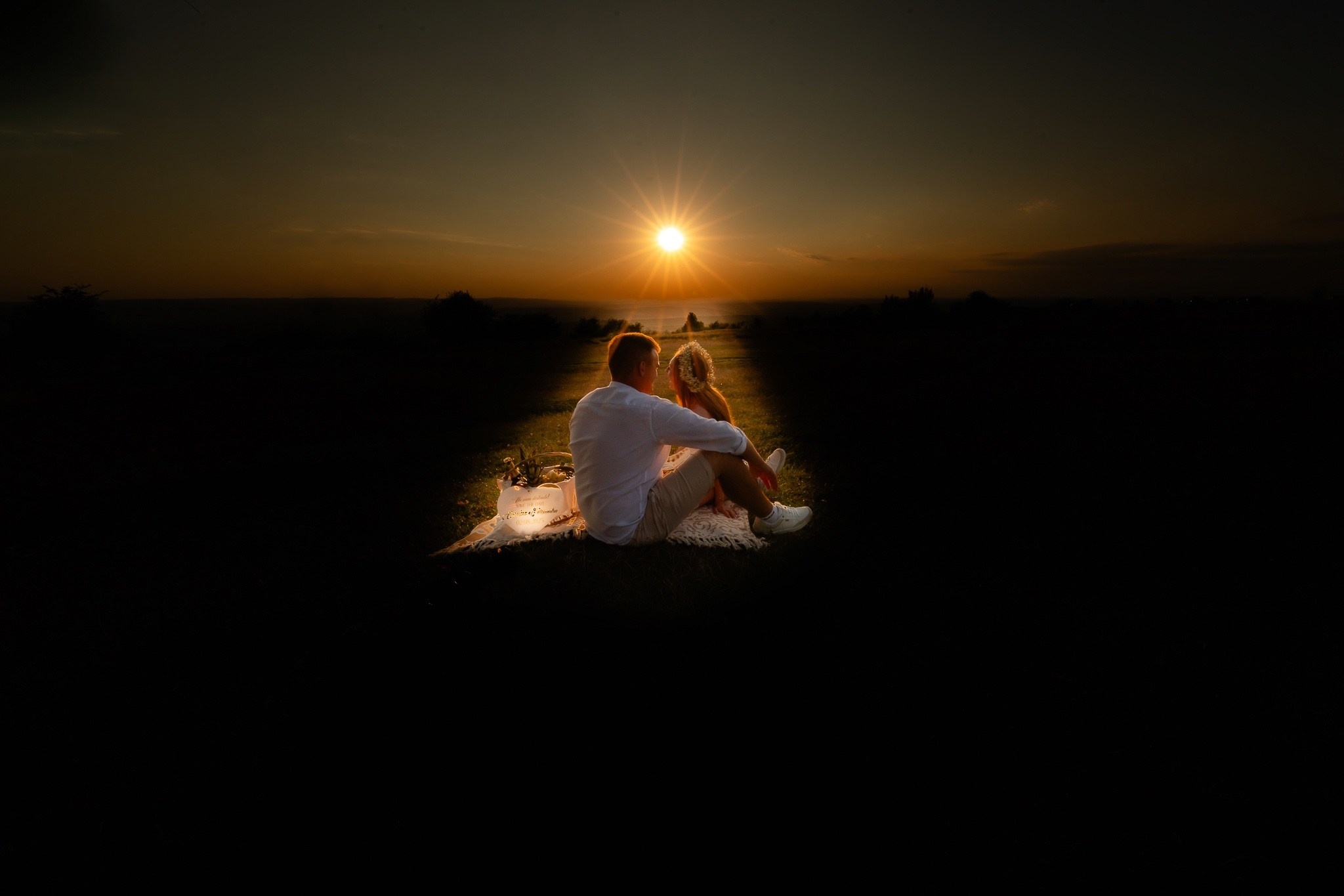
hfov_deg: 112.6
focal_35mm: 12
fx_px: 448
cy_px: 448
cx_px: 672
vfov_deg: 90.0
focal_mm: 12
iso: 100
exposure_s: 1/80
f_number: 22
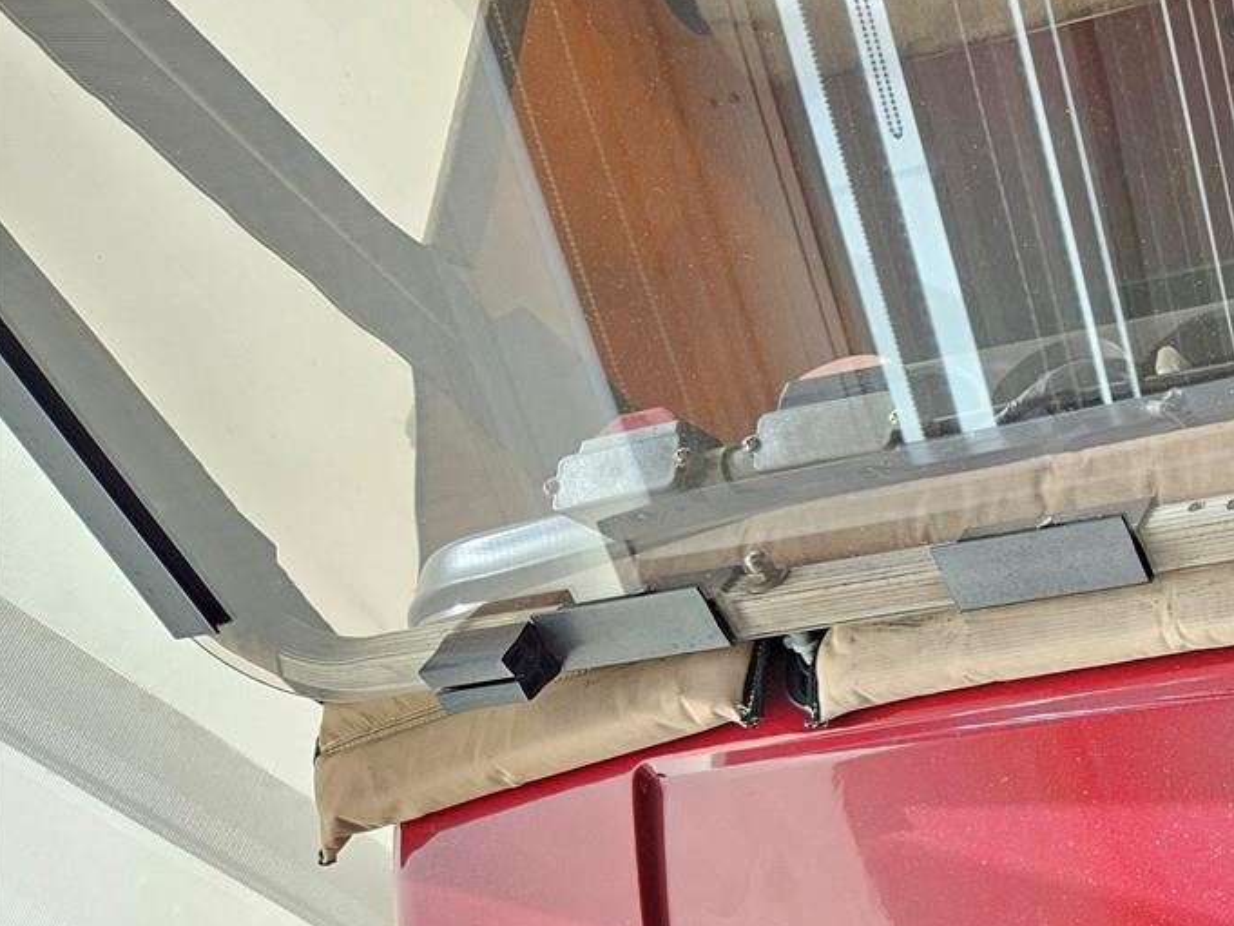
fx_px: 1925
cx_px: 1441
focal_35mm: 54
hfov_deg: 30.7
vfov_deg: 26.9
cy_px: 613
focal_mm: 5.4
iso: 125
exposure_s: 1/120
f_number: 1.8
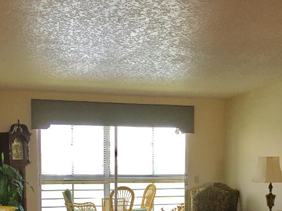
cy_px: 195
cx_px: 171
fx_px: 472
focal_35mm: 58
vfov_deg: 24.4
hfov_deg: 33.1
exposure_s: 1/30
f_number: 2.2
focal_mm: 4.15
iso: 32
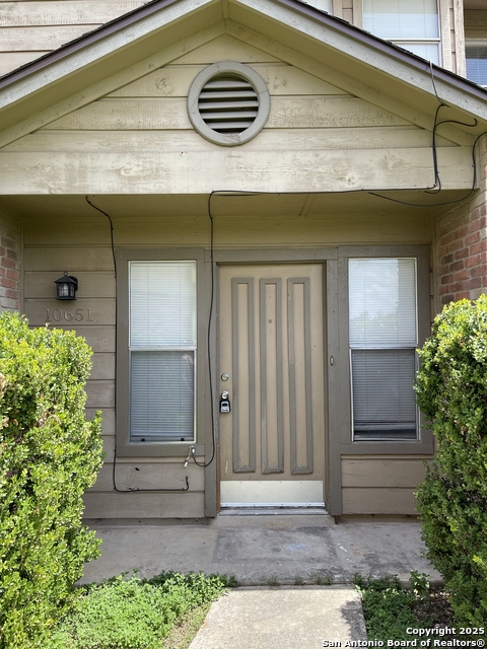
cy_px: 324
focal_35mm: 26
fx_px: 488
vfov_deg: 67.3
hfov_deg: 53.1
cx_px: 244
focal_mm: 5.1
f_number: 1.6
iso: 32
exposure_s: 1/786
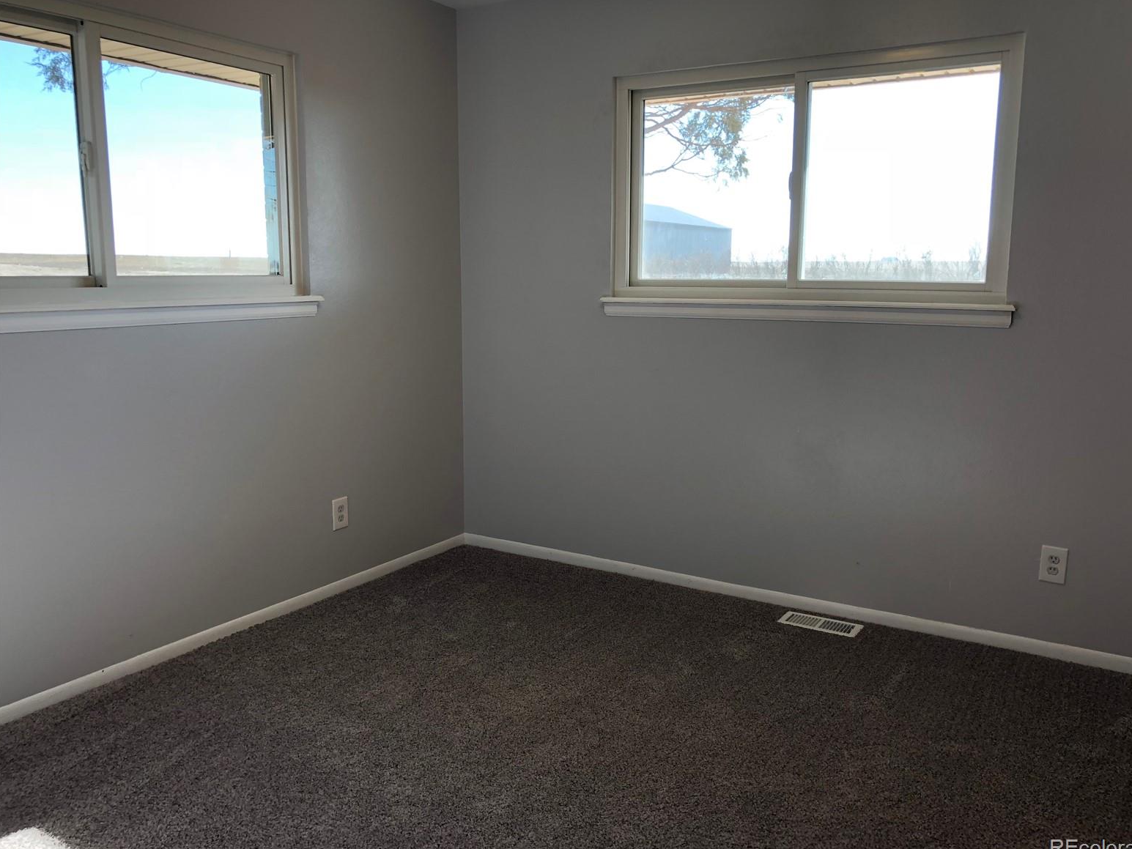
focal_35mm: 29
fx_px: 948
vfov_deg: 48.2
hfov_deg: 61.6
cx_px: 582
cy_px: 423
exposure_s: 1/120
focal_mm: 4
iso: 50
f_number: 1.8
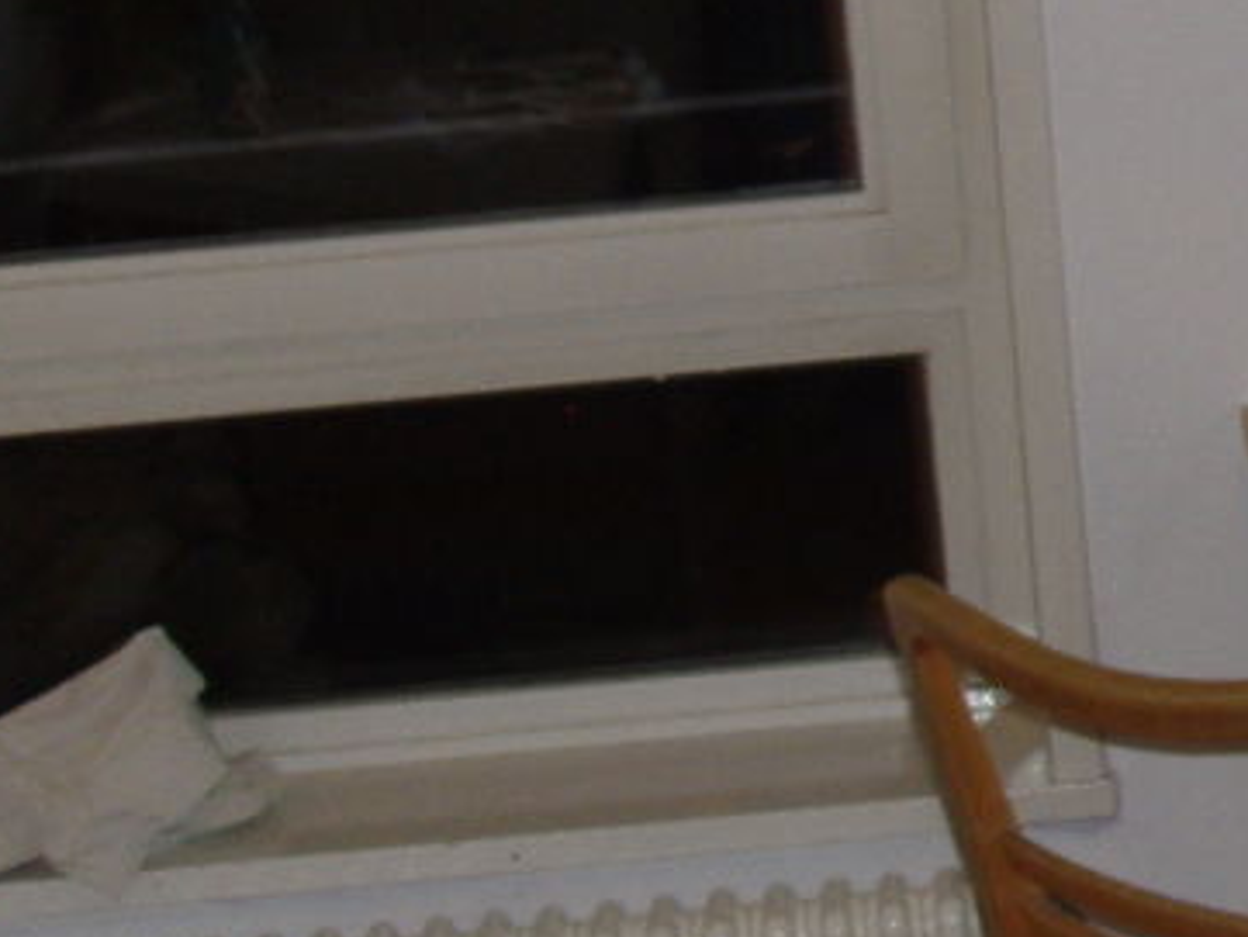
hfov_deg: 17.9
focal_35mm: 105
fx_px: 3787
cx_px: 1449
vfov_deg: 14.1
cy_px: 346
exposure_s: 1/40
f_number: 2.8
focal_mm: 6.2
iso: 80
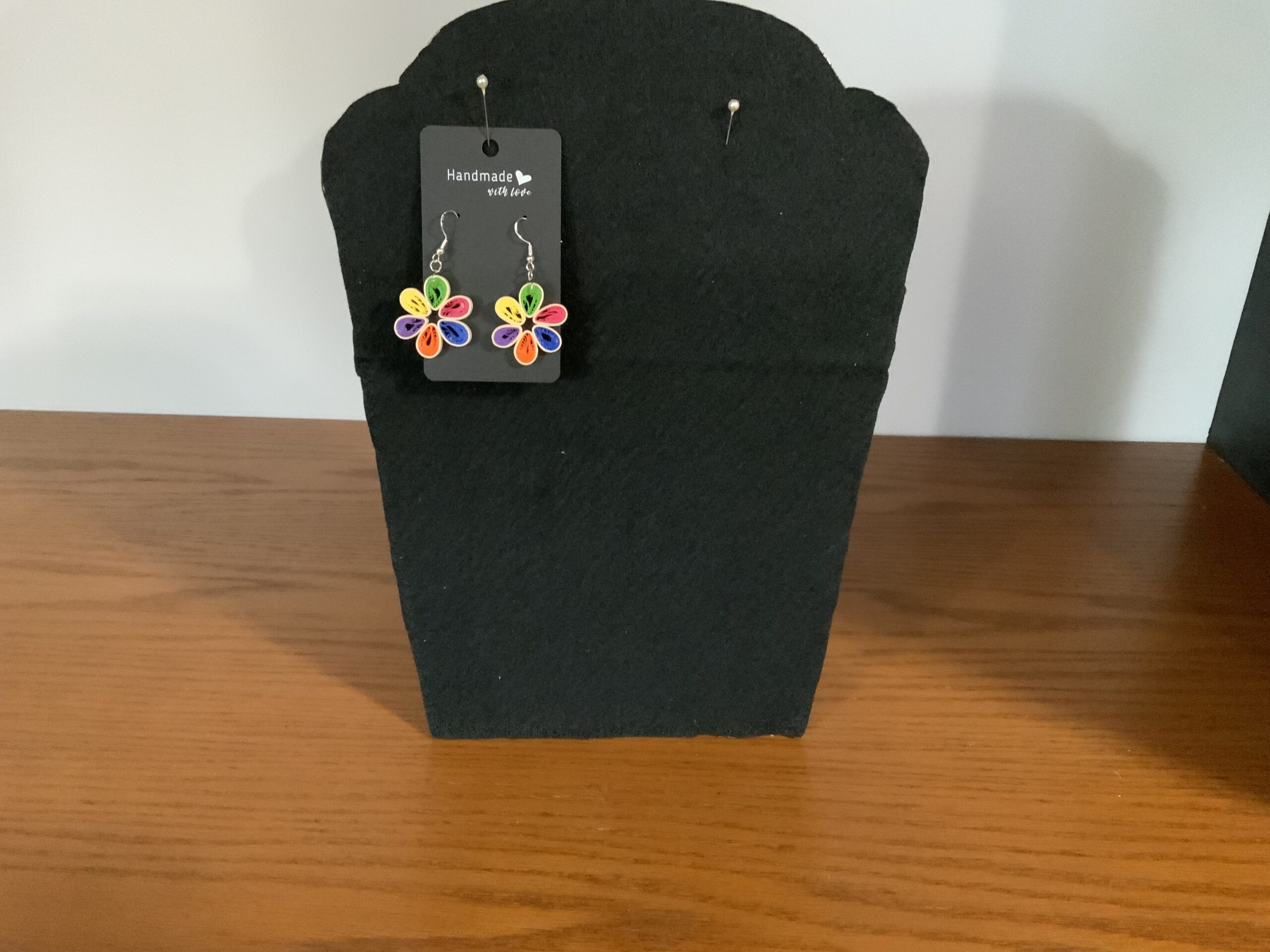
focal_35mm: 29
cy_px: 476
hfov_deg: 61.7
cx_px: 635
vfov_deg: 48.2
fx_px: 1064
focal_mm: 3
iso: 500
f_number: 1.8
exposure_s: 1/30
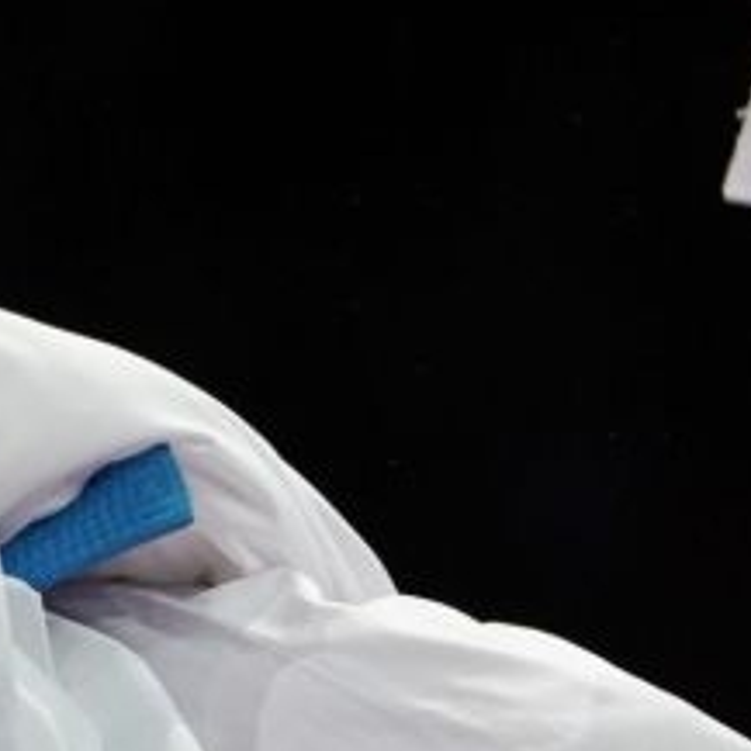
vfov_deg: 1.2
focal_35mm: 1411
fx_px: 34633
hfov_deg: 1.2
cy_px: 1180
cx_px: 1232
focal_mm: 200
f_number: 2.8
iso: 1250
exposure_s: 1/1000
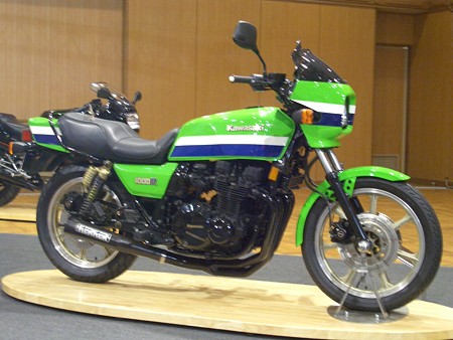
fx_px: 812
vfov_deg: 23.7
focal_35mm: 62
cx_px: 226
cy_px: 170
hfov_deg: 31.2
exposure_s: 1/13
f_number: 3.5
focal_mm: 10.2
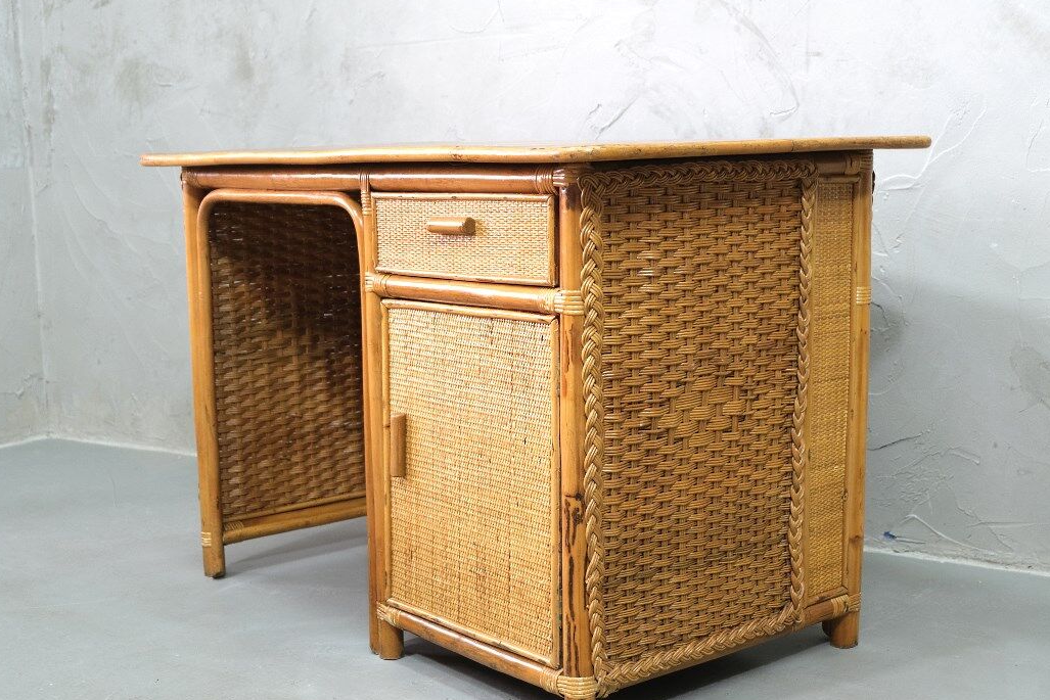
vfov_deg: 26.0
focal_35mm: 52
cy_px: 360
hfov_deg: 38.2
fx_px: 1517
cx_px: 542
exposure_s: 1/40
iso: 1000
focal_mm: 27.7
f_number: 3.2
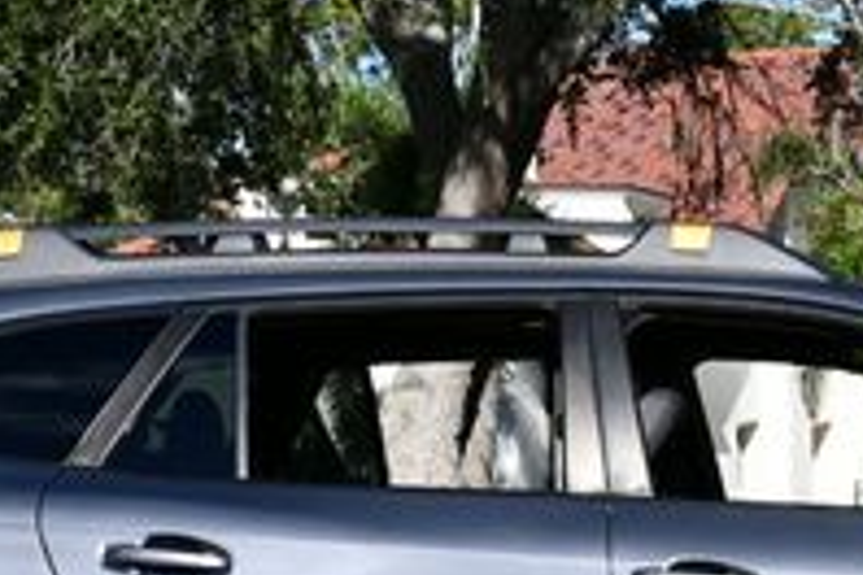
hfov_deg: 12.6
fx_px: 3883
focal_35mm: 162
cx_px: 785
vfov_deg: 8.5
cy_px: 301
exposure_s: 1/320
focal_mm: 25
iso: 100
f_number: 9
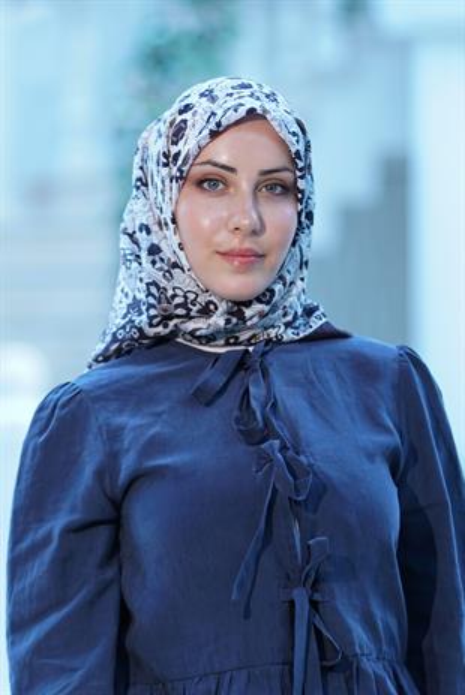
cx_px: 232
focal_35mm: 135
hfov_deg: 10.2
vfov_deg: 15.2
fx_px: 2612
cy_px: 348
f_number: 3.2
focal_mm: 135
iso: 640
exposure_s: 1/200
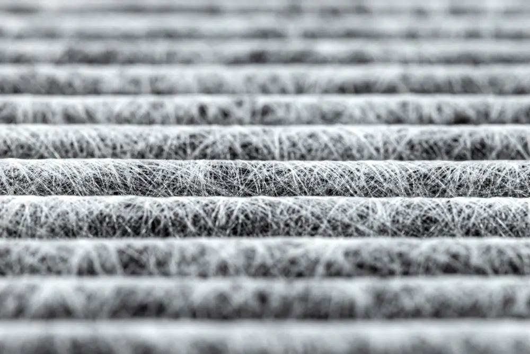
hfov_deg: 20.4
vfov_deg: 13.7
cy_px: 177
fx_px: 1473
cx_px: 265
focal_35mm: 100
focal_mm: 100
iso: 50
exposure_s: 1/1.67
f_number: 32
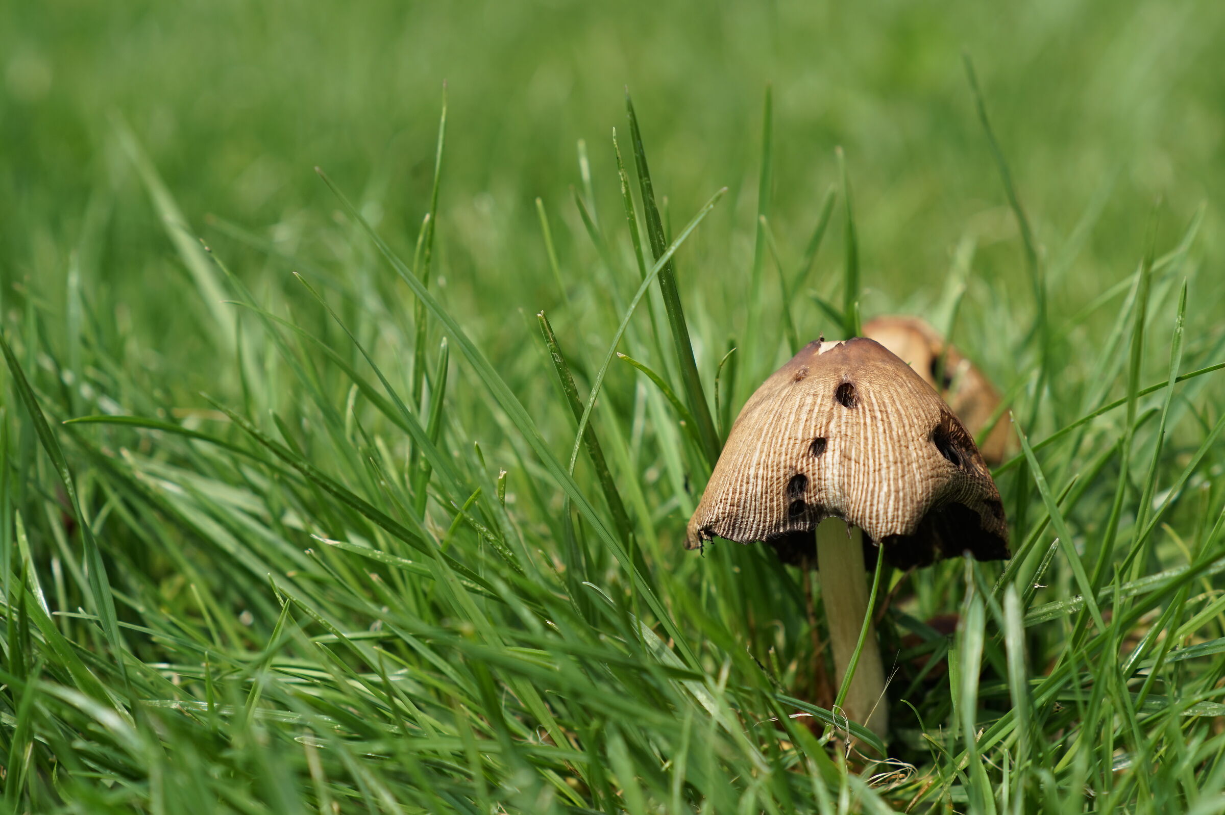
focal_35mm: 75
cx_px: 612
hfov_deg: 27.0
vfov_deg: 18.2
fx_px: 2551
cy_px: 408
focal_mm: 50
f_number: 3.5
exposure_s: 1/320
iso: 100
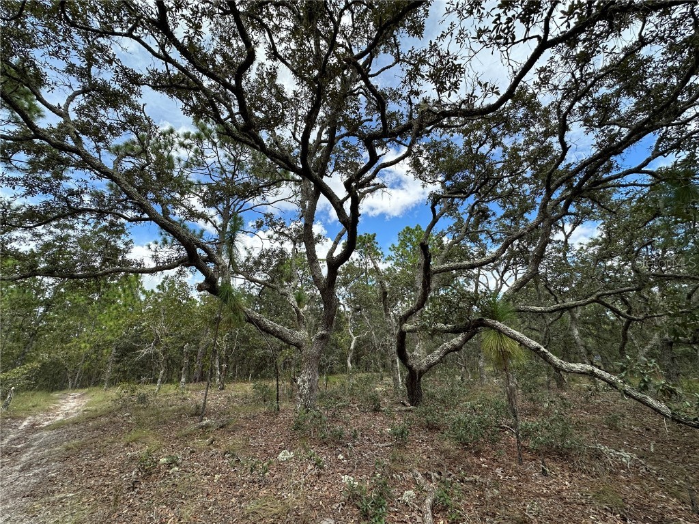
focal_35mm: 14
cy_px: 262
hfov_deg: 102.1
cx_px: 350
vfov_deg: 85.7
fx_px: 283
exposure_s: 1/1072
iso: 40
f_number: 2.2
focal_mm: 2.22
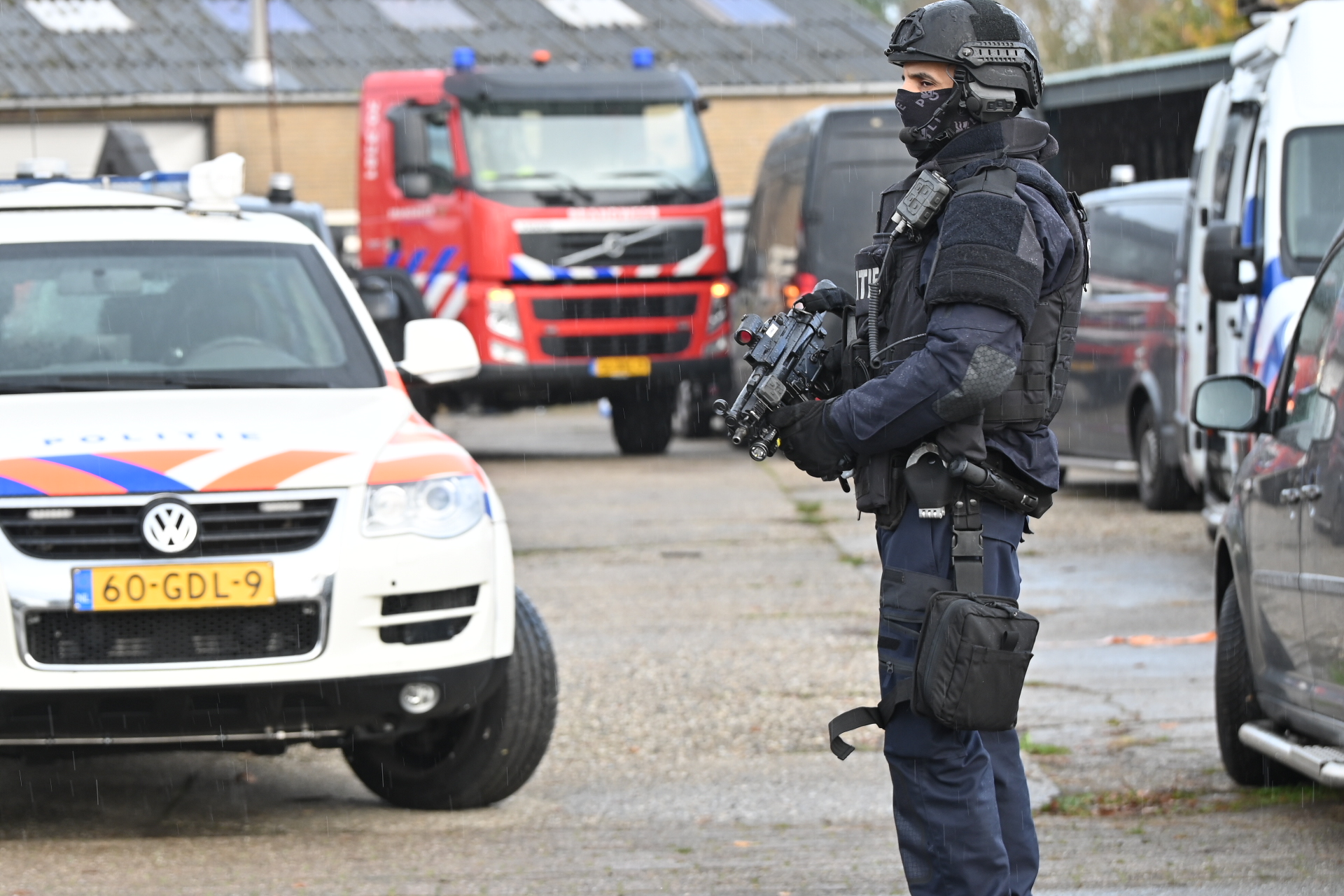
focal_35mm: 138
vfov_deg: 9.9
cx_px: 672
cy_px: 448
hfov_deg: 14.9
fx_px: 5152
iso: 200
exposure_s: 1/160
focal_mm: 92
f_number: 4.5
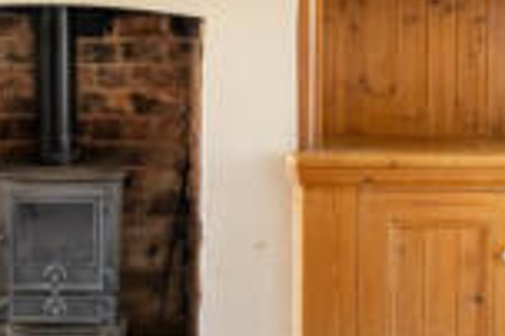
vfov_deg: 19.3
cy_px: 35
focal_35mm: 69
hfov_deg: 28.3
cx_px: 65
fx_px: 967
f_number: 8
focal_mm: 16
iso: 320
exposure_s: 1/60
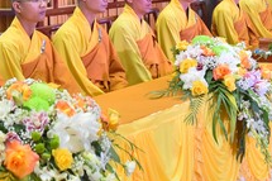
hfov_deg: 17.7
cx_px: 54
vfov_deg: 11.6
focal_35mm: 115
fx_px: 868
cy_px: -37
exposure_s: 1/100
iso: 1000
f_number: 5.6
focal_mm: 38
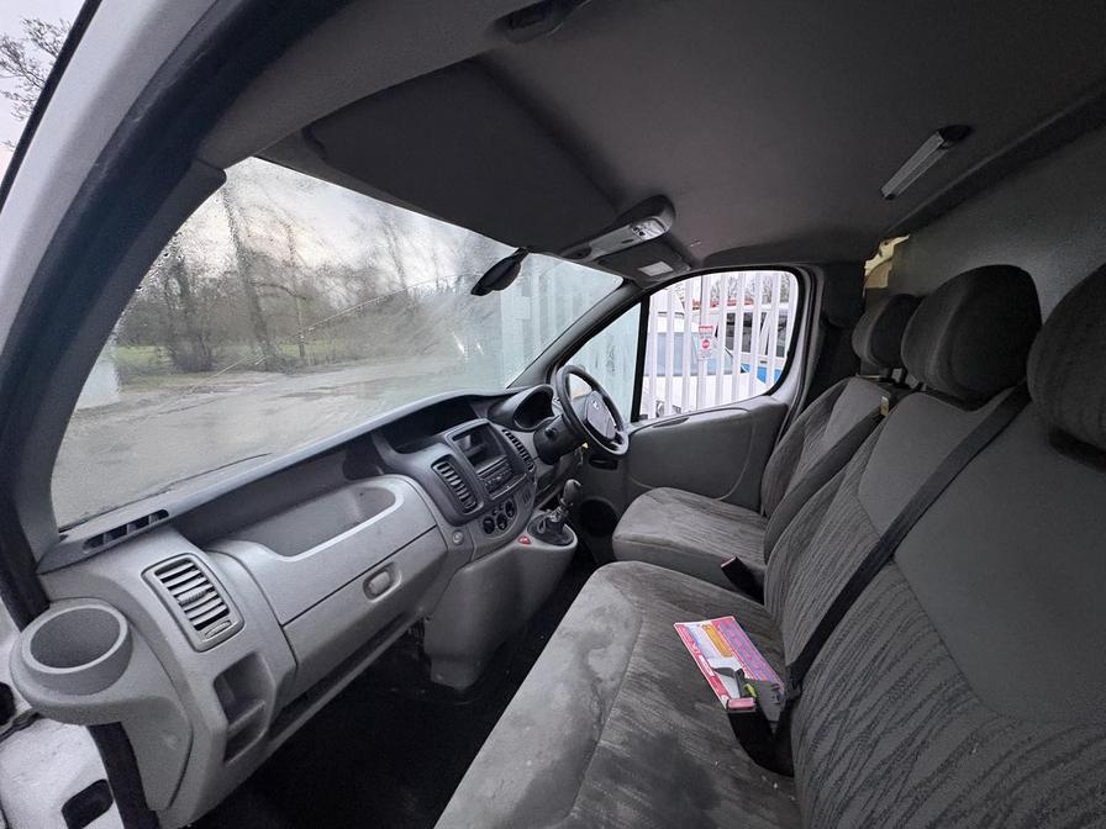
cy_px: 414
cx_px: 553
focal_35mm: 14
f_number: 2.2
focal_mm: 2.22
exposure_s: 1/60
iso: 800
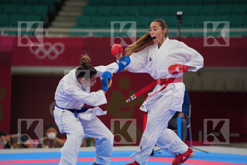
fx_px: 1372
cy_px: 82
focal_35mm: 200
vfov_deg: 6.9
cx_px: 124
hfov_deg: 10.3
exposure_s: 1/1000
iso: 640
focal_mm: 200
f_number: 2.8
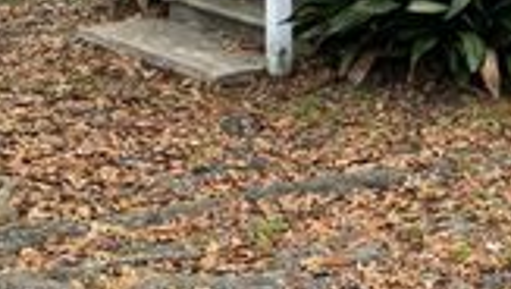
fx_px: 1180
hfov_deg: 23.1
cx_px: 552
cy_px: -209
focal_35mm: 87
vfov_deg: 12.8
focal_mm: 4.2
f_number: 1.6
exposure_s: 1/187
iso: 32
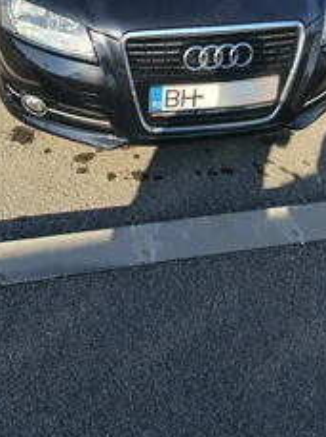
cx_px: 111
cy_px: 74
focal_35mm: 42
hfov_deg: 34.0
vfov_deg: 42.4
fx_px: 529
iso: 100
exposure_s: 1/386
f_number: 1.75
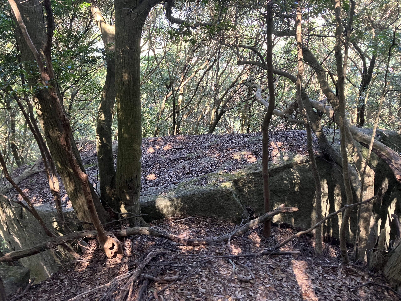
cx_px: 200
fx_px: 324
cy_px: 150
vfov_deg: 49.7
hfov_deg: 63.4
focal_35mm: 28
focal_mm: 3.99
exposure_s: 1/60
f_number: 1.8
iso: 125
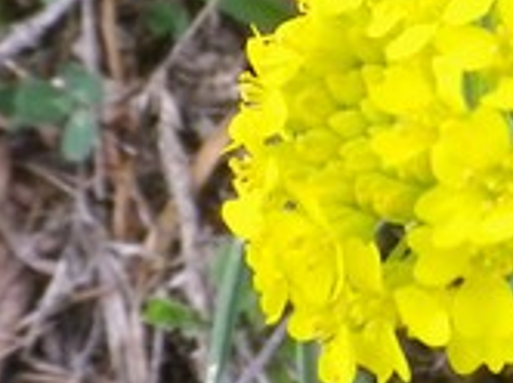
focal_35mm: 169
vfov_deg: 8.8
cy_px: 188
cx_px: 881
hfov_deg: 11.0
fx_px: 2501
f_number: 3.9
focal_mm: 6.36
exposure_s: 1/100
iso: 125
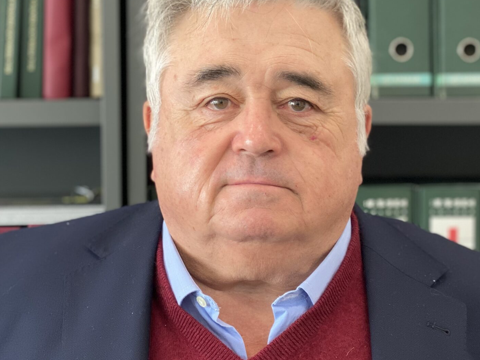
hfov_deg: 20.6
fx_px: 1317
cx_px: 238
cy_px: 193
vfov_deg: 15.6
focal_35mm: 95
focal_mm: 6
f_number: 2
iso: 80
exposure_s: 1/100
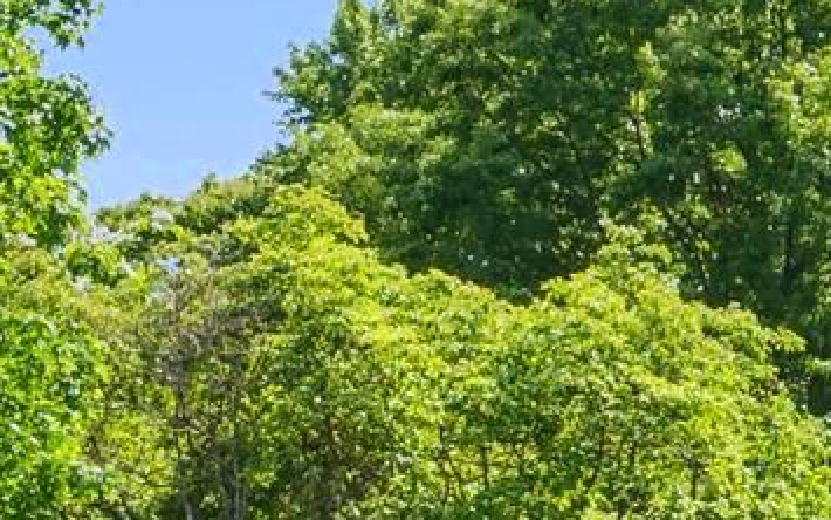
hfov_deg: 10.5
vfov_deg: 7.0
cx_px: 1676
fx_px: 4122
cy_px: 1008
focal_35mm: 182
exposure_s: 1/100
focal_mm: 20.8
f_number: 13
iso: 160
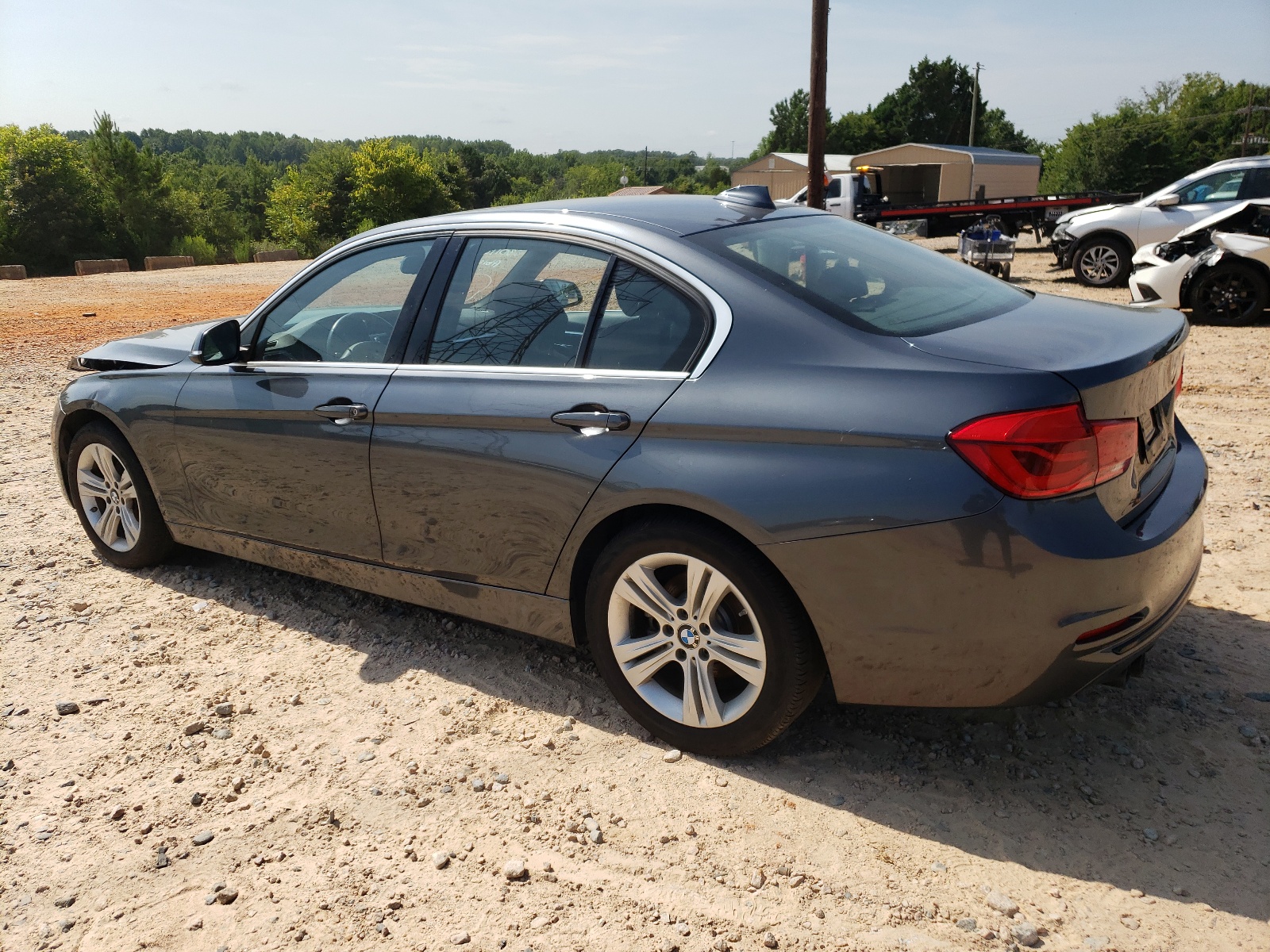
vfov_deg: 53.1
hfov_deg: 67.3
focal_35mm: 26
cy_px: 476
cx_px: 635
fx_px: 954
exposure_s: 1/3333
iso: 50
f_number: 1.5
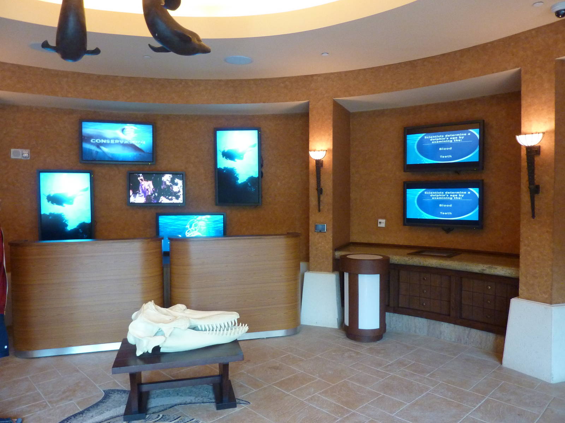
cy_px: 212
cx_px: 282
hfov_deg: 69.4
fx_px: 408
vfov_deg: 54.9
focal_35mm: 25
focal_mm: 4.1
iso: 400
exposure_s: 1/25
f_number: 3.3
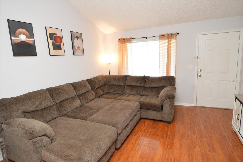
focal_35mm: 18
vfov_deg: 67.3
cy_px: 81
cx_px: 122
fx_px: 121
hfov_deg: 90.1
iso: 2200
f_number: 4
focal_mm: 12
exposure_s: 1/60
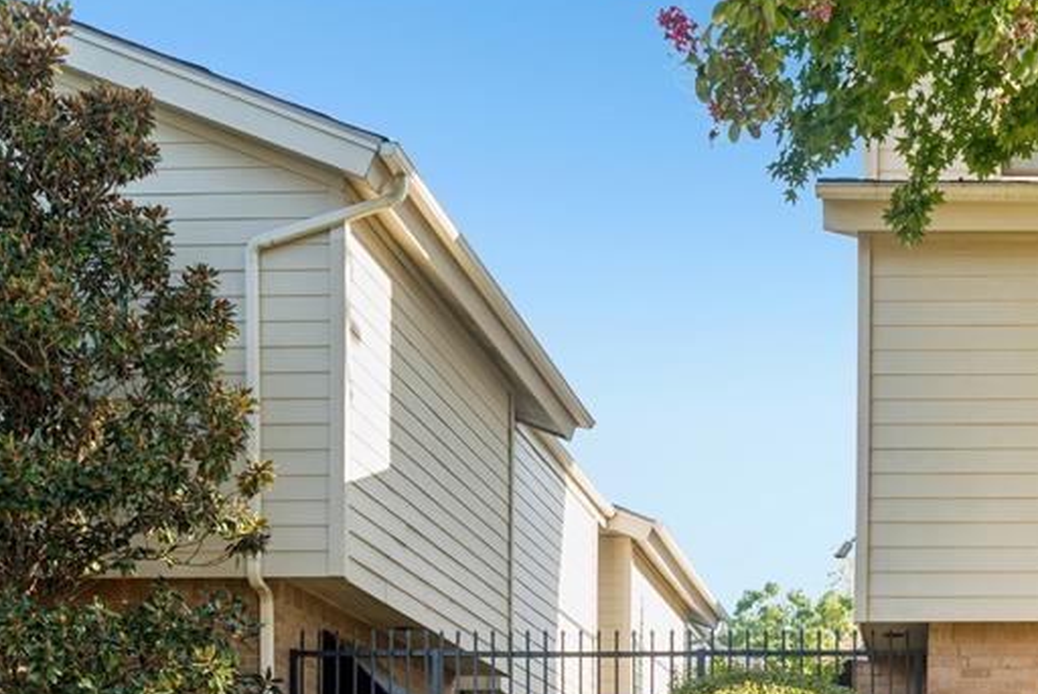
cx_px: 955
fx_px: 1471
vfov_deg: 25.4
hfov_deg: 36.2
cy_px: 667
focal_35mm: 51
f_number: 8
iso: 400
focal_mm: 25.5
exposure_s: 1/200
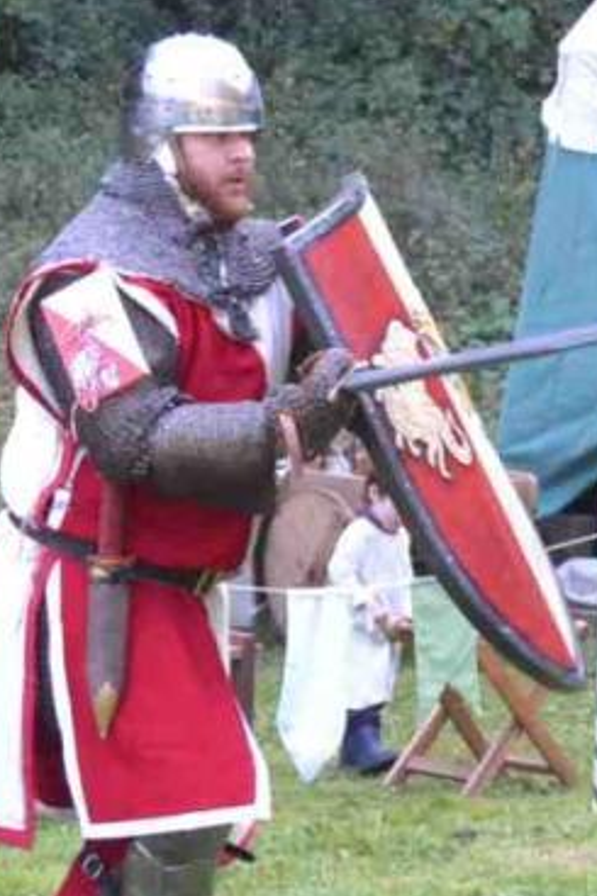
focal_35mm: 57
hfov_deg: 23.8
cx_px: 290
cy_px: 589
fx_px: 1419
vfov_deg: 34.8
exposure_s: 1/125
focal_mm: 28
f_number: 5.6
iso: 400
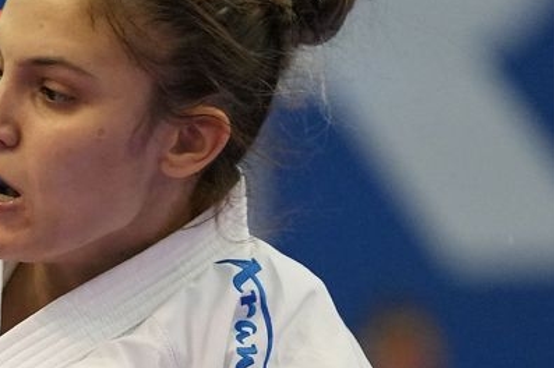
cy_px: 583
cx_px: -261
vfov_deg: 1.6
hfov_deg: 2.4
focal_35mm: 867
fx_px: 13331
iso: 2500
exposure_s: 1/1000
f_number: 2.8
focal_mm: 191
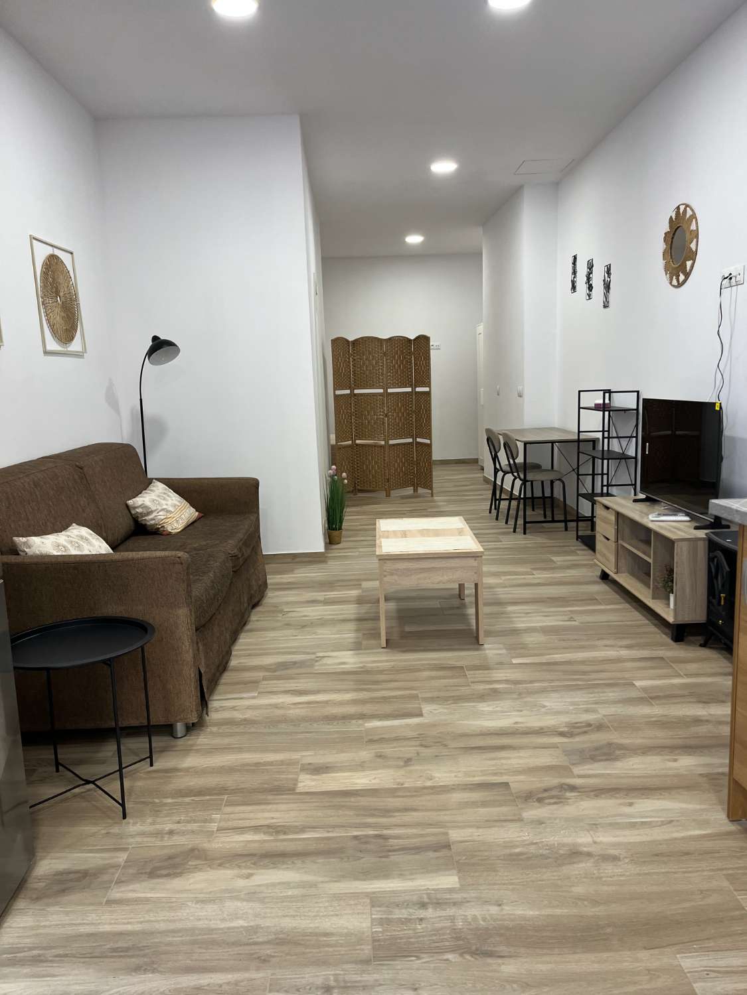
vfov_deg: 67.3
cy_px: 498
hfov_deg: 53.1
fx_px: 748
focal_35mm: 26
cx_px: 374
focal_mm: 5.1
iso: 125
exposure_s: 1/100
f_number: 1.6
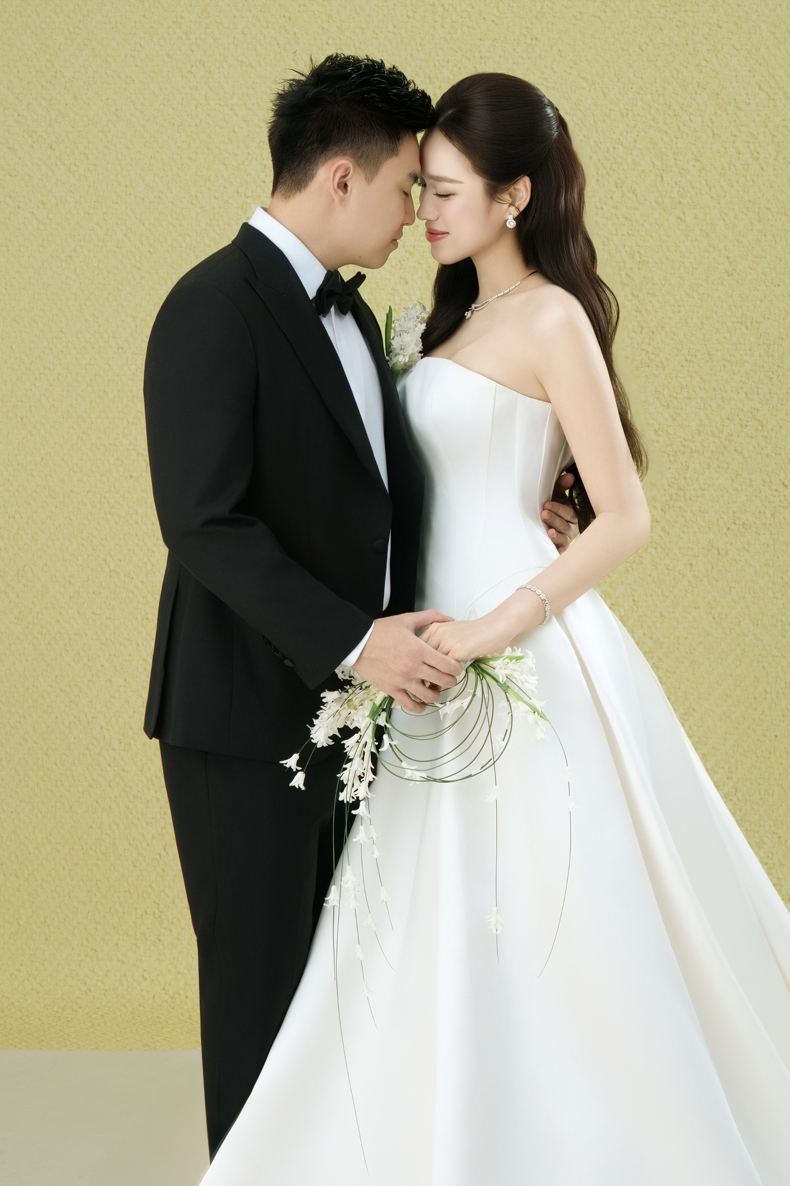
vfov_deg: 26.3
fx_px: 2535
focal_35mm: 77
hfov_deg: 17.7
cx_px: 450
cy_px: 598
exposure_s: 1/160
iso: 400
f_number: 8
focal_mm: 60
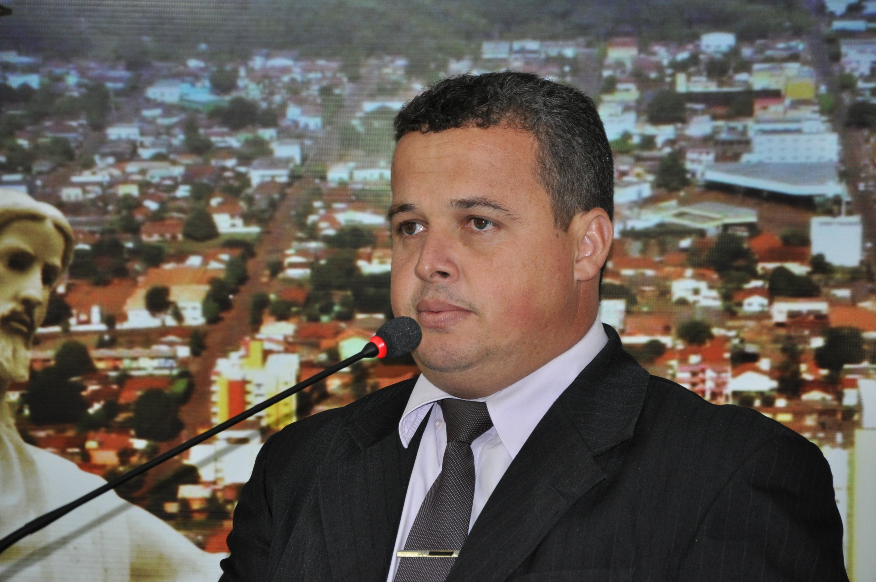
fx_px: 3828
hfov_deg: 13.1
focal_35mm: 158
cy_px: 291
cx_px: 438
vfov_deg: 8.7
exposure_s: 1/60
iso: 800
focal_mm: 105
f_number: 5.6
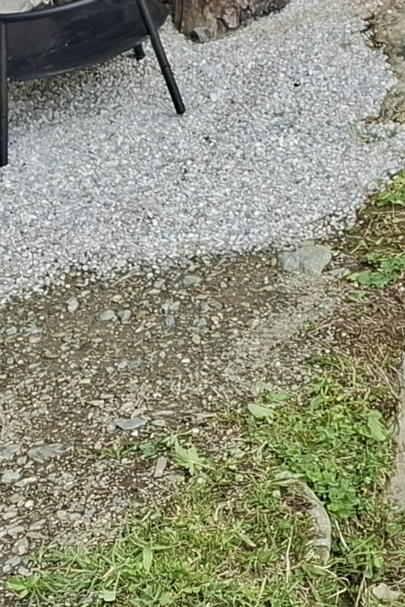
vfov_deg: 14.6
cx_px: 857
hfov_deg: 10.3
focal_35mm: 121
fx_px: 2042
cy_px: -528
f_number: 1.8
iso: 50
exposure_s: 1/1122
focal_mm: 5.54
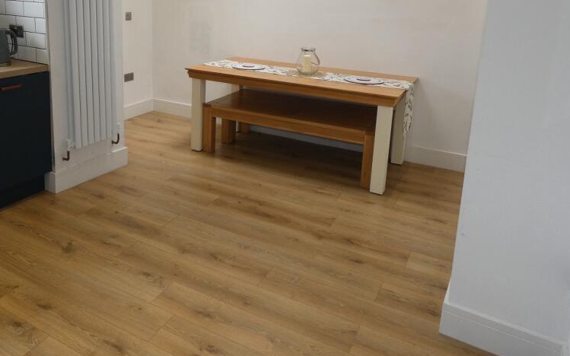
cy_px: 79
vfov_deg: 41.6
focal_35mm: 29
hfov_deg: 64.0
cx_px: 226
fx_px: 450
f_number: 2.8
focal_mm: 3.6
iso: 125
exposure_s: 1/60
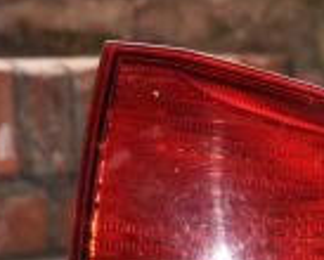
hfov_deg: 10.7
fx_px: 1726
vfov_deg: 8.5
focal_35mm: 180
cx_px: 293
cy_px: 364
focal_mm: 35
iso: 800
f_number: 4.5
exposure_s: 1/60
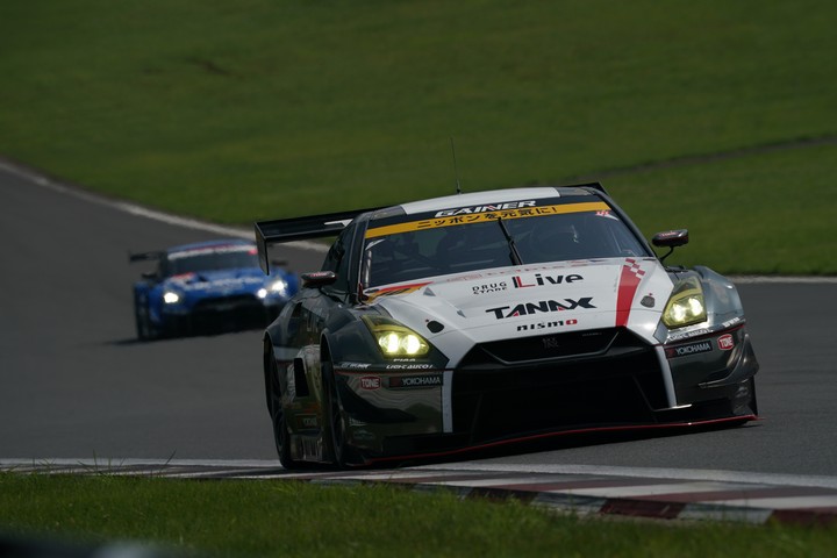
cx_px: 418
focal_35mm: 600
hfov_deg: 3.4
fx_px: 13949
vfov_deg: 2.3
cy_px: 279
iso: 200
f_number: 13
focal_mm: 600
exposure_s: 1/800
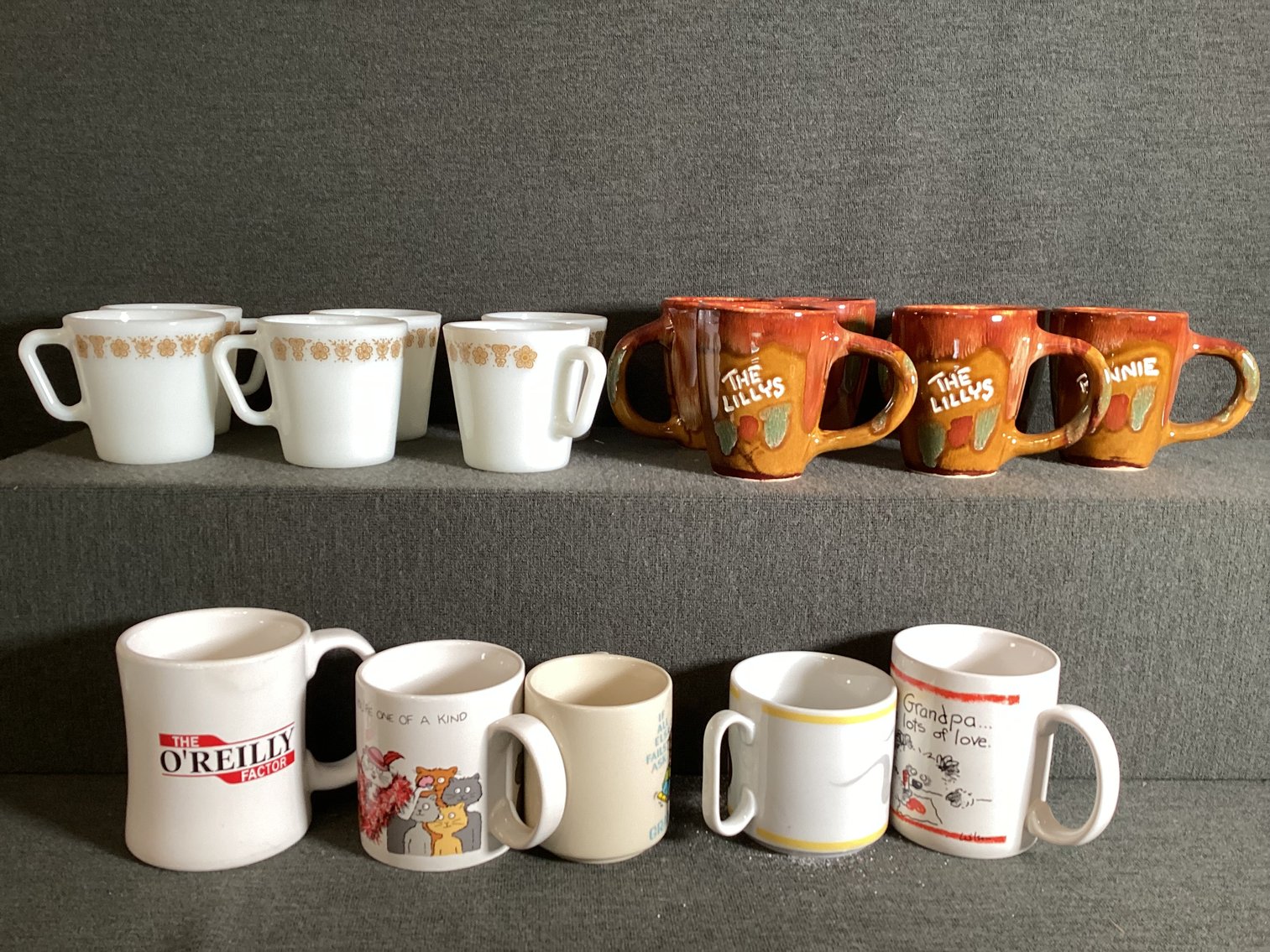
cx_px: 635
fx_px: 1137
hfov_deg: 58.3
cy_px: 476
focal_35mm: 31
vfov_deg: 45.4
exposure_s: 1/60
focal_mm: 3.3
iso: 125
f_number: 2.4
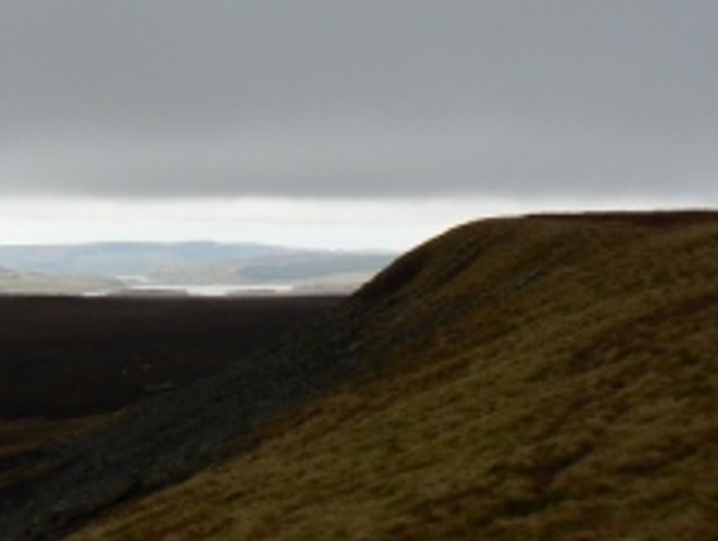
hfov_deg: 20.2
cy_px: 327
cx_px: -7
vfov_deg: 15.8
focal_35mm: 94
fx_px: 1953
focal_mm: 7.6
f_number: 4
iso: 80
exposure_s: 1/125
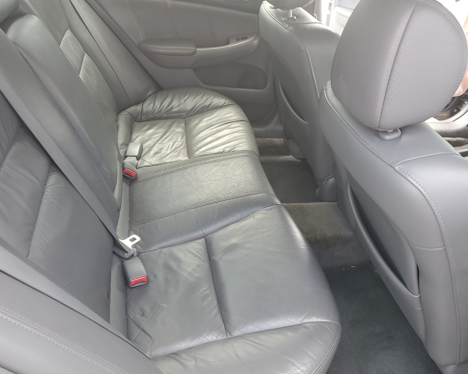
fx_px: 388
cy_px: 190
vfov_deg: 51.5
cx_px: 249
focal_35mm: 28
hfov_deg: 62.2
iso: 58
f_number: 1.5
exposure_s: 1/120
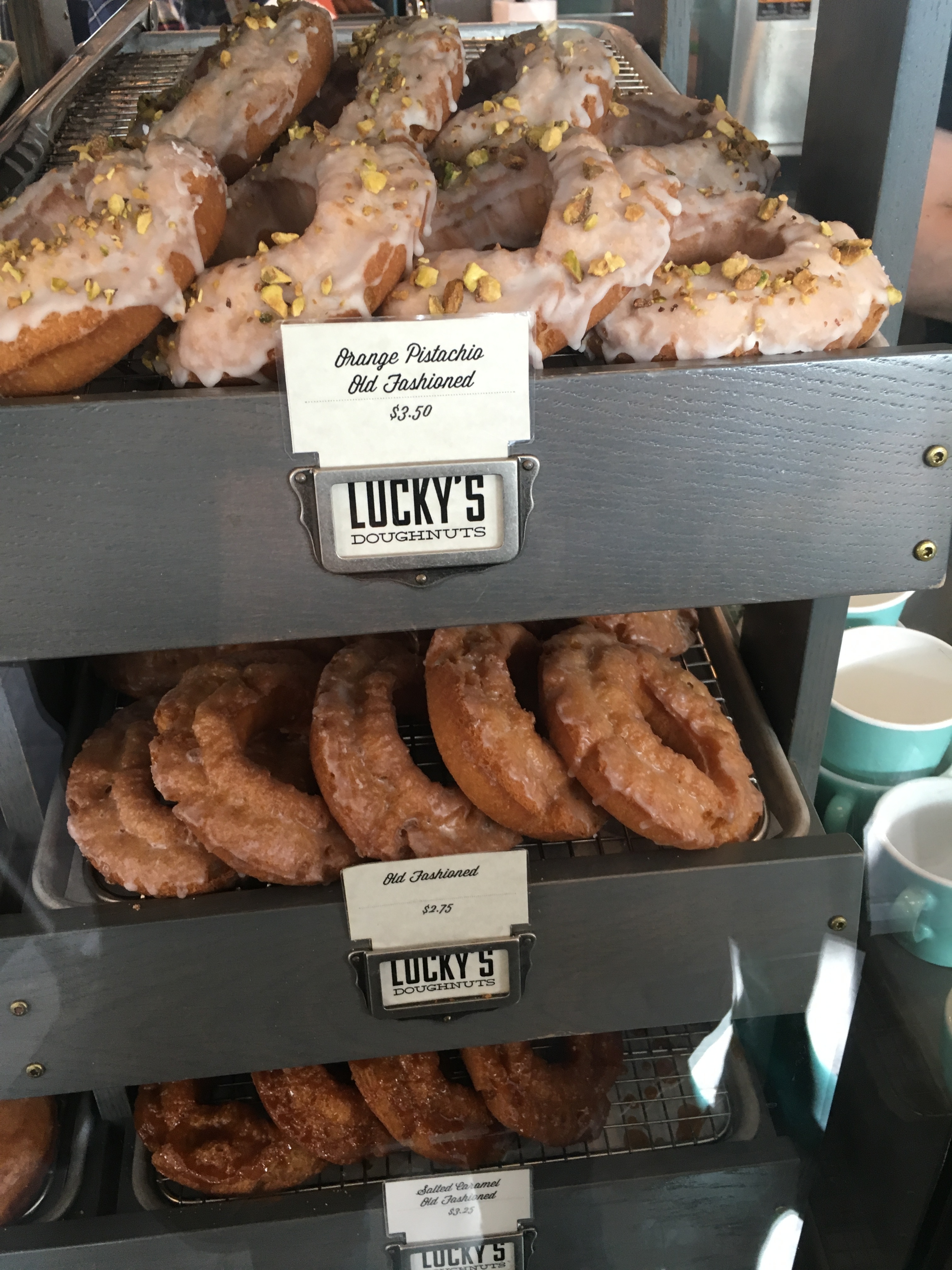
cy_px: 635
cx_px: 476
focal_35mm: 29
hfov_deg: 48.2
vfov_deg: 61.7
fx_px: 1063
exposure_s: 1/30
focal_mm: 4.15
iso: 80
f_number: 2.2
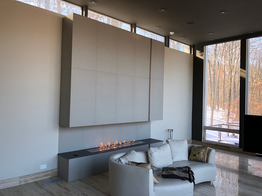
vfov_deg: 49.7
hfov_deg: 63.4
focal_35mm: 28
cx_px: 131
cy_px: 98
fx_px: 212
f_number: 1.8
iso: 25
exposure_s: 1/120
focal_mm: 4
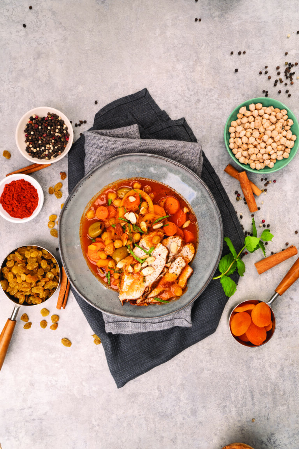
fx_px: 436
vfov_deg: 54.4
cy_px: 224
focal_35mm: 35
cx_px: 150
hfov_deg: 37.9
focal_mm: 35
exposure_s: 1/13
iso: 100
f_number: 14
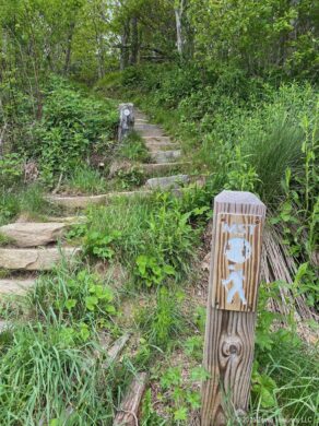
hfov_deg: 53.0
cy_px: 213
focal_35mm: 26
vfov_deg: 67.3
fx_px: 320
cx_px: 160
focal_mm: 4.25
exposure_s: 1/218
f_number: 1.8
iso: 32
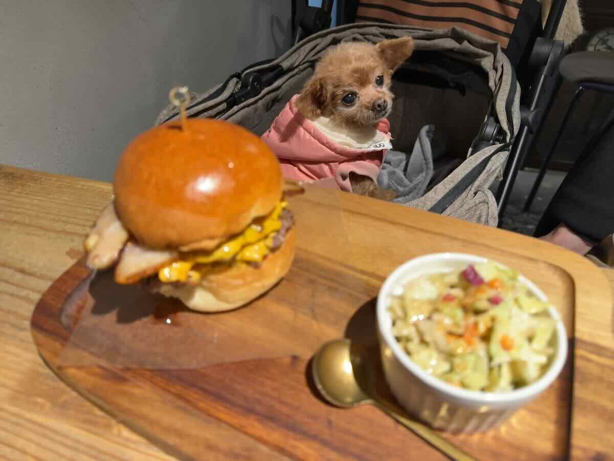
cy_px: 230
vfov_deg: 56.8
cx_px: 307
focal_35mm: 24
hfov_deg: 71.6
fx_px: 426
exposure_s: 1/50
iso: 500
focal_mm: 6.76
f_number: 1.78
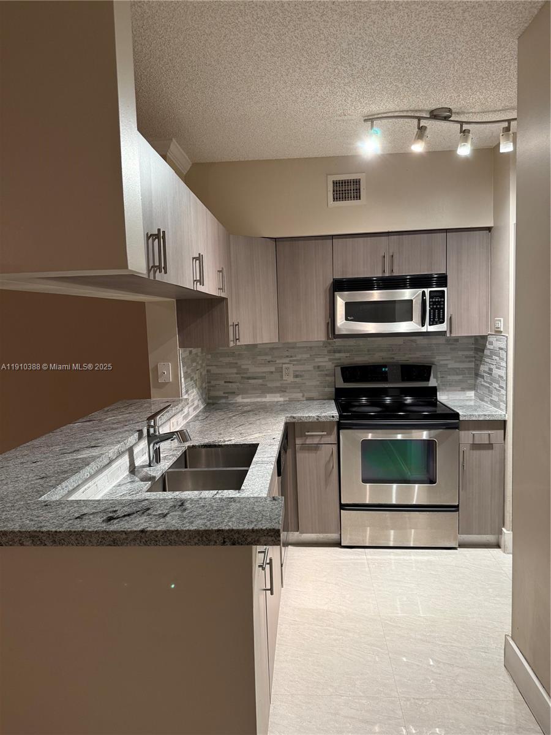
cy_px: 368
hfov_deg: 56.8
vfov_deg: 71.6
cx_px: 276
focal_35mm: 24
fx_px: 509
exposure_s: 1/60
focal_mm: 6.76
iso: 200
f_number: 1.78
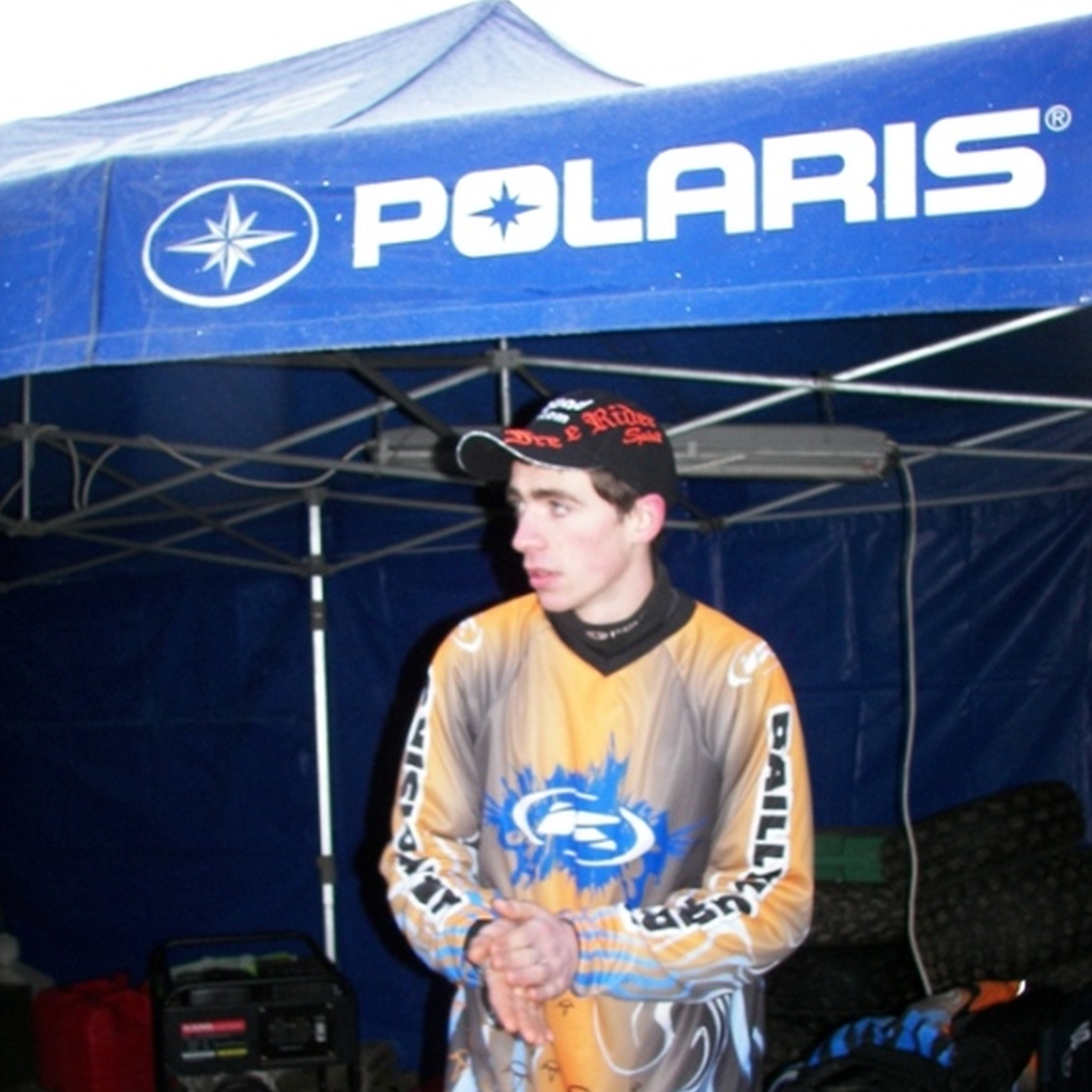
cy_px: 734
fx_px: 1535
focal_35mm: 43
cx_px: 551
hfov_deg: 39.2
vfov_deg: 38.7
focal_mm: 6
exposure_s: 1/30
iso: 100
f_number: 2.8
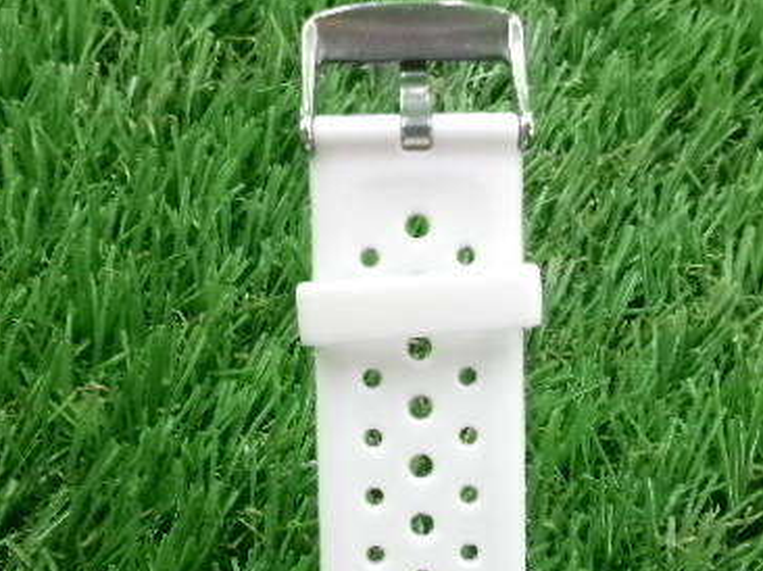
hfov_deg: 38.9
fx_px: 1079
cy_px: 427
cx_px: 386
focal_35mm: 49
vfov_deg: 29.2
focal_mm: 5.1
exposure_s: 1/42
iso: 800
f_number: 3.9
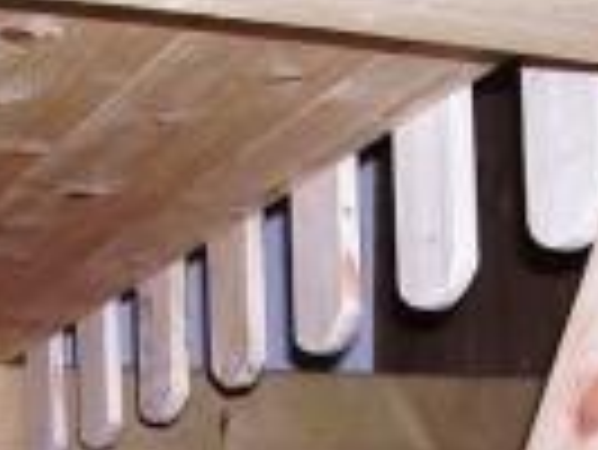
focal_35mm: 128
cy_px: 711
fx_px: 2213
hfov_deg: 15.3
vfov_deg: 11.1
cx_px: 157
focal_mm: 5.8
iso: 119
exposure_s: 1/60.1
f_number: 2.8
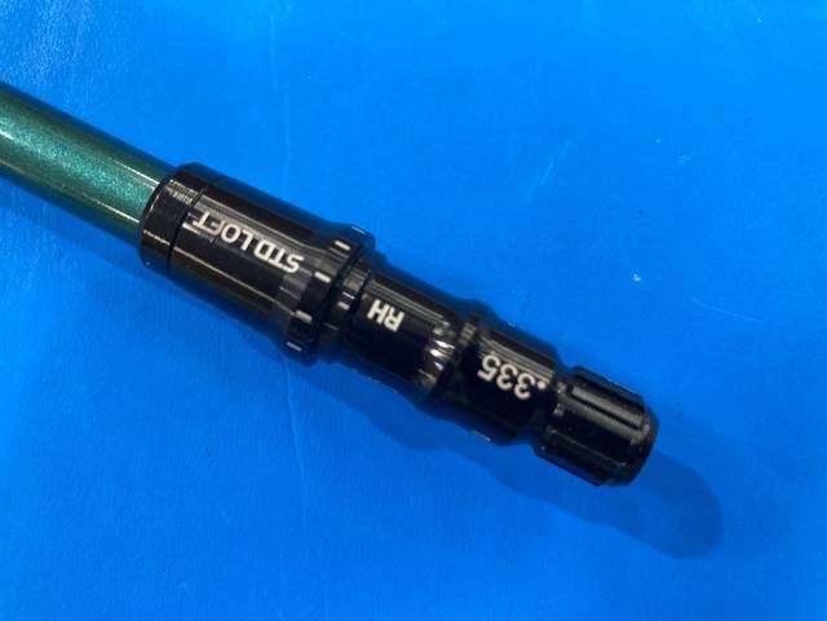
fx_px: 669
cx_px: 414
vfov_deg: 49.7
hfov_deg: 63.4
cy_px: 310
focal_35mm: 28
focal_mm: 3.99
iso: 160
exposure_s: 1/50
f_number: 1.8
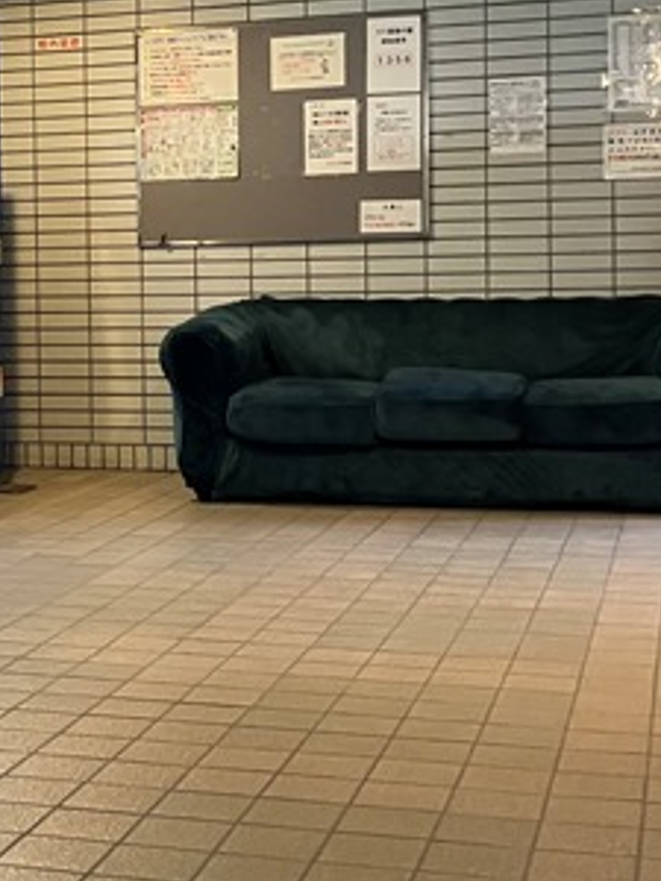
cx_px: 32
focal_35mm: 71
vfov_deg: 27.3
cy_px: 338
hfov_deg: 20.2
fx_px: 1808
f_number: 1.8
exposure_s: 1/40
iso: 400
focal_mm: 3.99
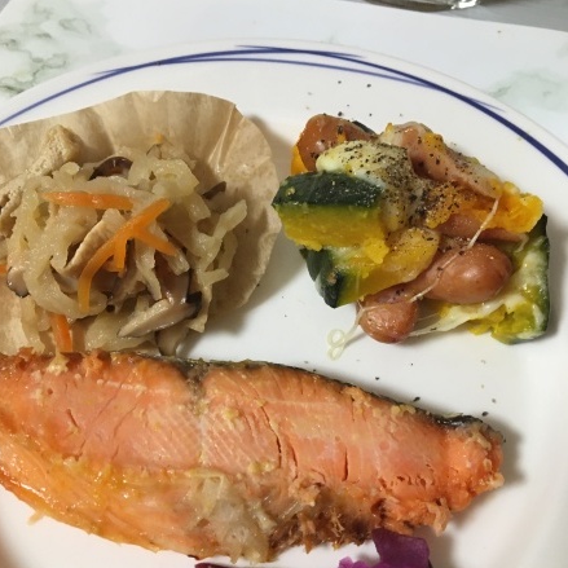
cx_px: 279
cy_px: 304
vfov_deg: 47.2
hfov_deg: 47.2
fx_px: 650
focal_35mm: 35
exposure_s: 1/30
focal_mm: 4.15
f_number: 2.2
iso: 160
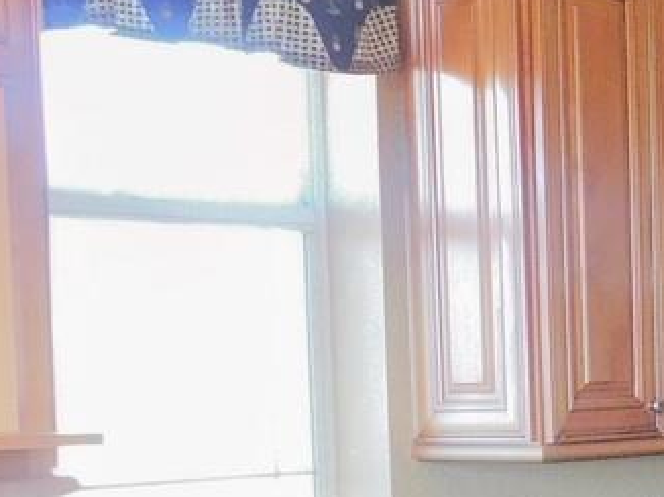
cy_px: 593
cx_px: 998
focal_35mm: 113
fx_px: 2166
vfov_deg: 12.8
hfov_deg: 16.0
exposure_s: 1/30
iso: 220
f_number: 3
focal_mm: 4
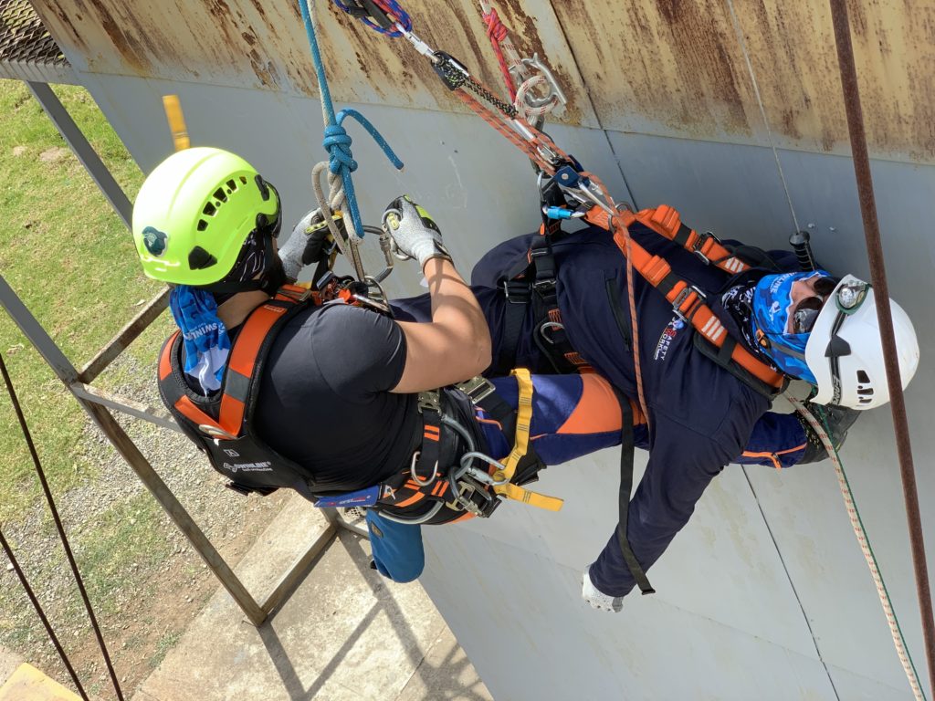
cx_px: 468
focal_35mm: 52
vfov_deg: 28.0
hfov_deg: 36.8
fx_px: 1405
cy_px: 350
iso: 16
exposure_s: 1/296
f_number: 2.4
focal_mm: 6
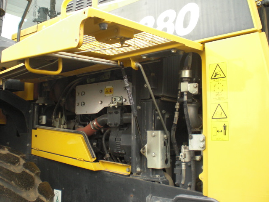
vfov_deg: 37.7
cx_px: 134
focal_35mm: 38
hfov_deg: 49.0
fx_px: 295
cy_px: 101
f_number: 3.1
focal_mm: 6.3
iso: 200
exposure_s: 1/125
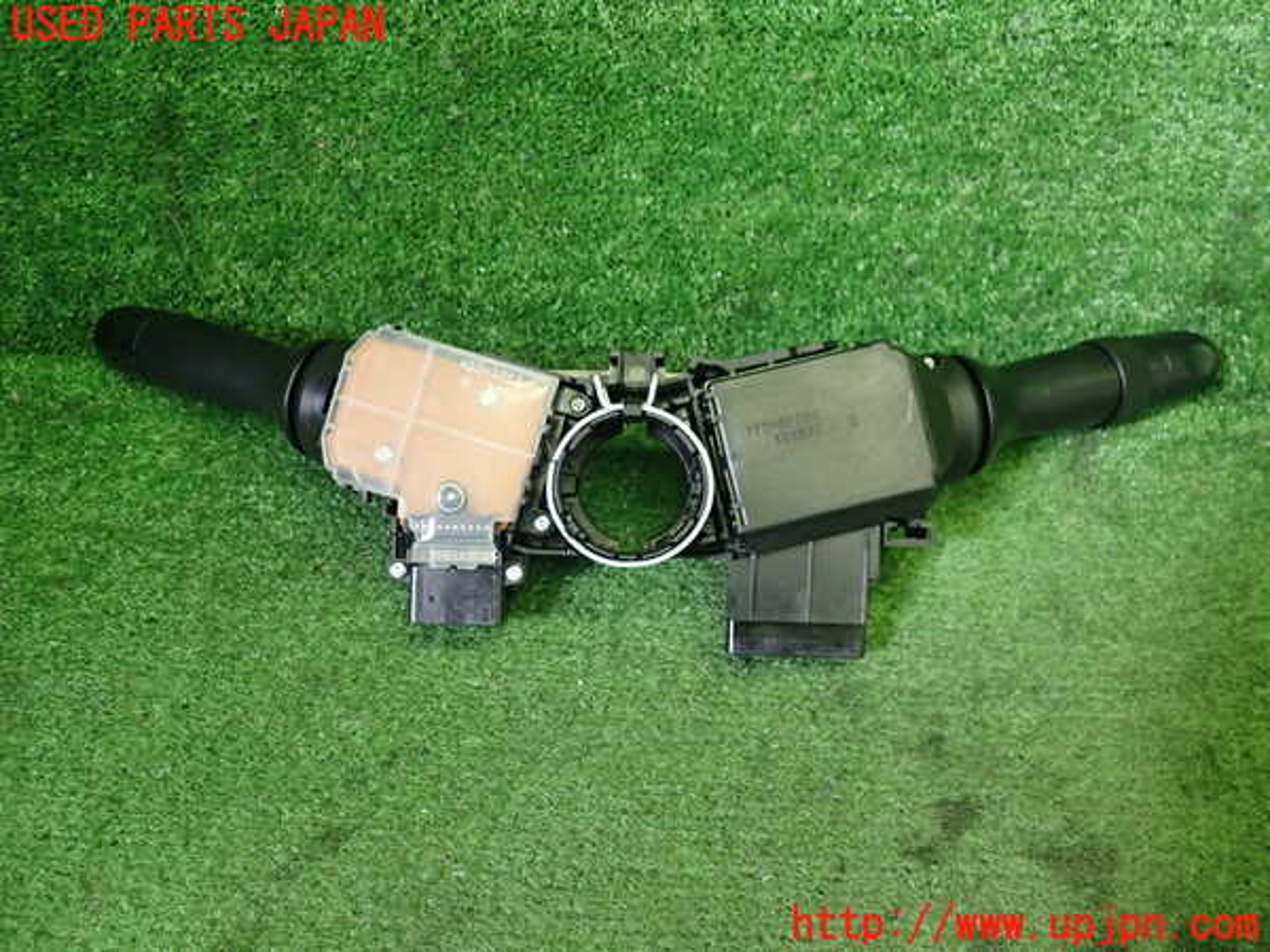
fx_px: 1101
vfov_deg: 46.8
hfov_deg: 60.0
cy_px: 476
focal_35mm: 30
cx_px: 635
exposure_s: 1/125
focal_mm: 5.5
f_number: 2.3
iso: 500
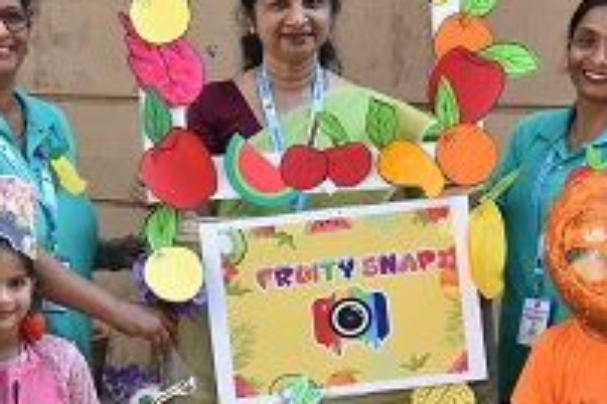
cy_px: 155
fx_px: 2394
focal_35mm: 142
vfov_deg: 9.7
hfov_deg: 14.4
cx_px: 208
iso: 800
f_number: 5.6
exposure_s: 1/800
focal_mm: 38
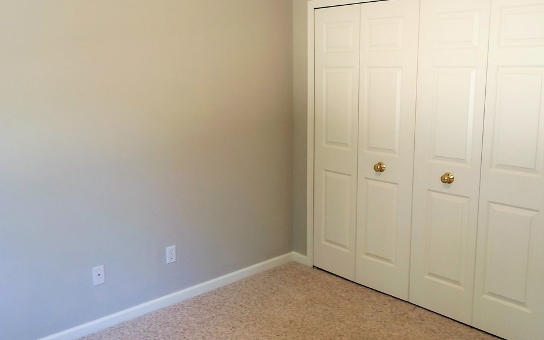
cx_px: 283
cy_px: 154
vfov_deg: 37.3
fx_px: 504
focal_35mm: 34
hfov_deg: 56.7
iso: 40
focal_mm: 4.15
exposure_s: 1/30
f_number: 2.2
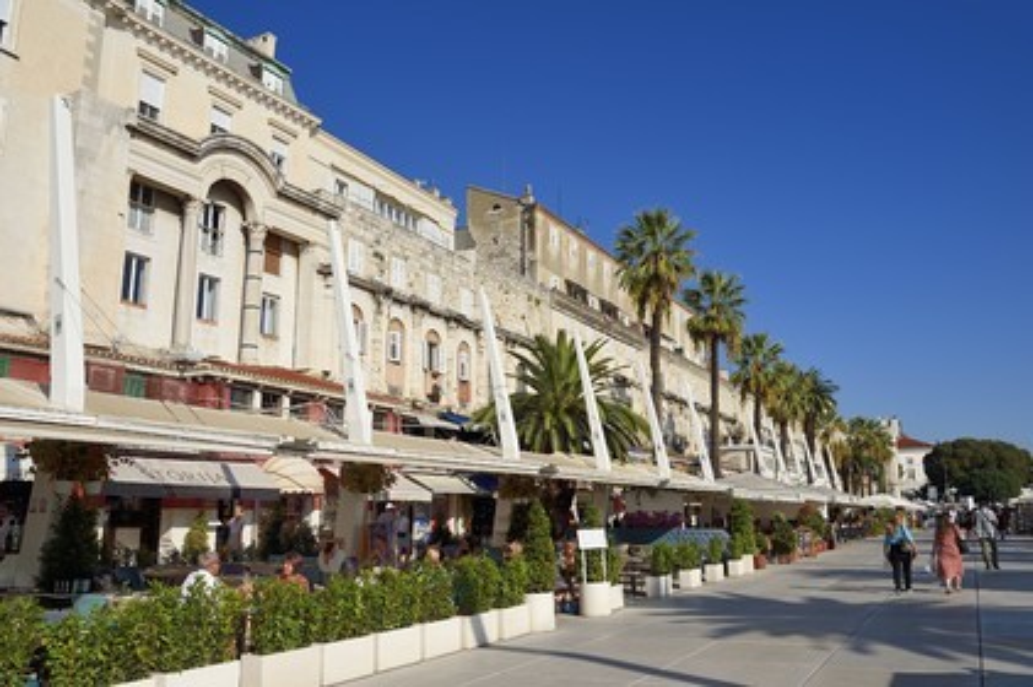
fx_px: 860
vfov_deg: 43.5
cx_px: 516
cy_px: 344
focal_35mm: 30
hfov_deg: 62.0
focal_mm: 30
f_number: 10
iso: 200
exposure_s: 1/800
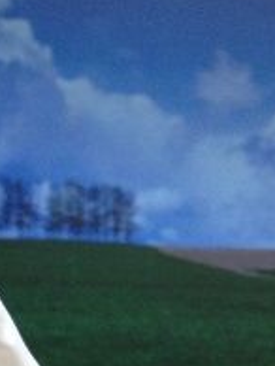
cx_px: -181
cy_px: 573
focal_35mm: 125
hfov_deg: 11.2
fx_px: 1321
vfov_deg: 14.5
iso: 160
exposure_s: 1/20
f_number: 2.4
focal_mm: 4.28
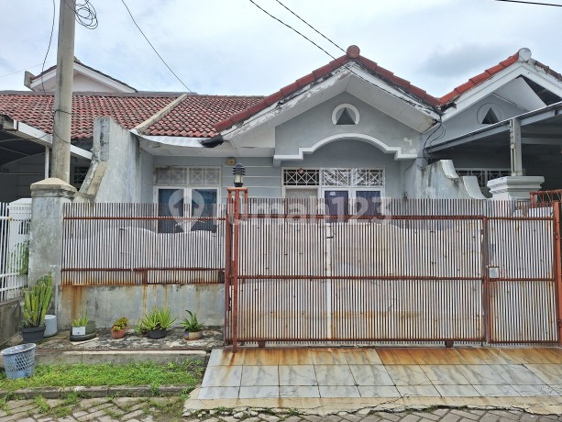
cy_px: 211
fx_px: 373
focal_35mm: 23
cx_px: 281
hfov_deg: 73.9
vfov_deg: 58.9
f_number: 1.8
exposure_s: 1/2257
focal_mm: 5.54
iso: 40
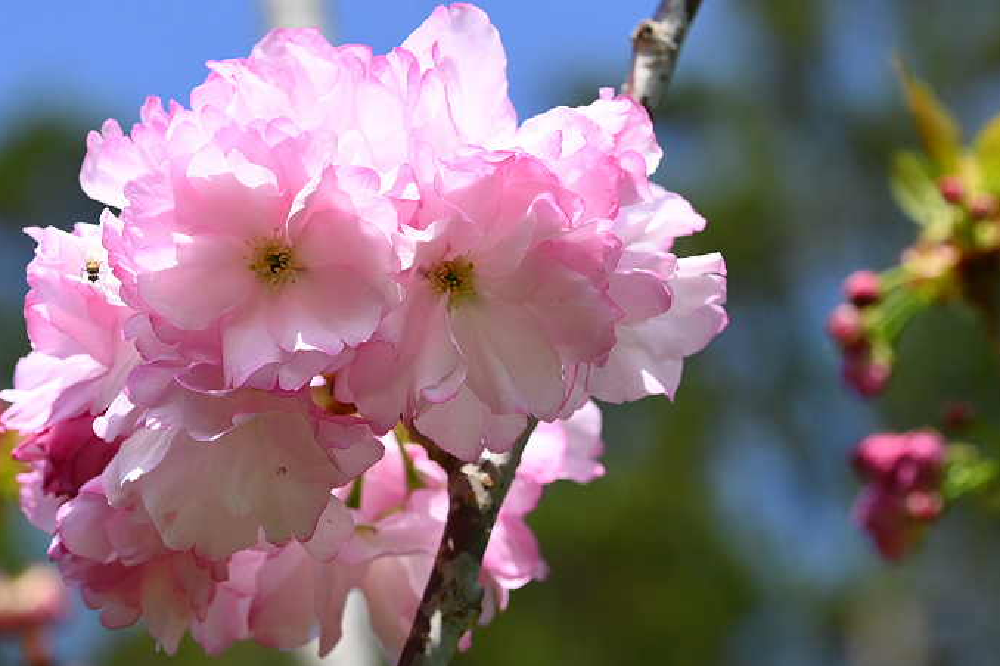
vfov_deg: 7.6
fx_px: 5027
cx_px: 373
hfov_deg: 11.4
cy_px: 348
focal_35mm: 181
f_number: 10
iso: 1250
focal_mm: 120
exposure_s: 1/1600
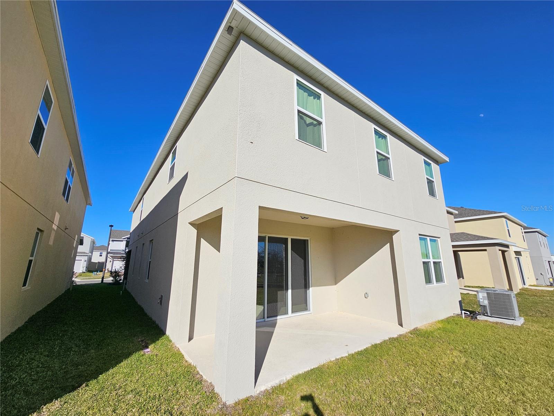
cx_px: 277
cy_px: 208
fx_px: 208
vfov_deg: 89.9
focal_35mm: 13
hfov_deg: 106.2
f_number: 2.2
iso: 50
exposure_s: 1/4444
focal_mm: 2.2
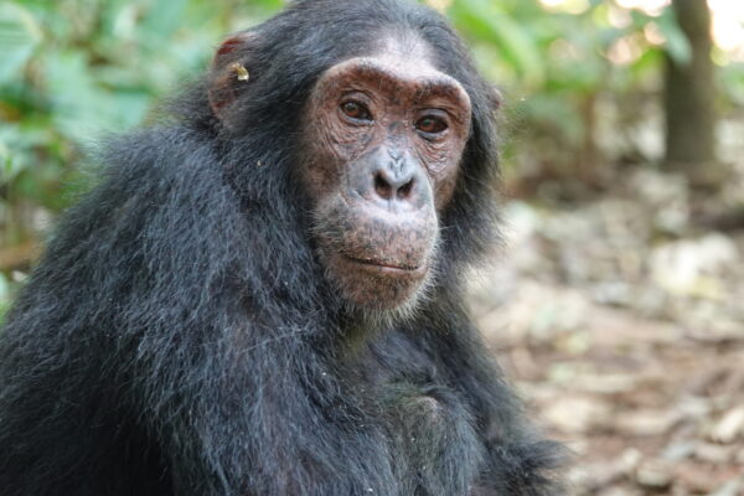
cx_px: 372
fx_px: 7853
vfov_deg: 3.6
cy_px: 248
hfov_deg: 5.4
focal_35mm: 380
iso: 800
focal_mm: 139.53
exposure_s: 1/10
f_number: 4
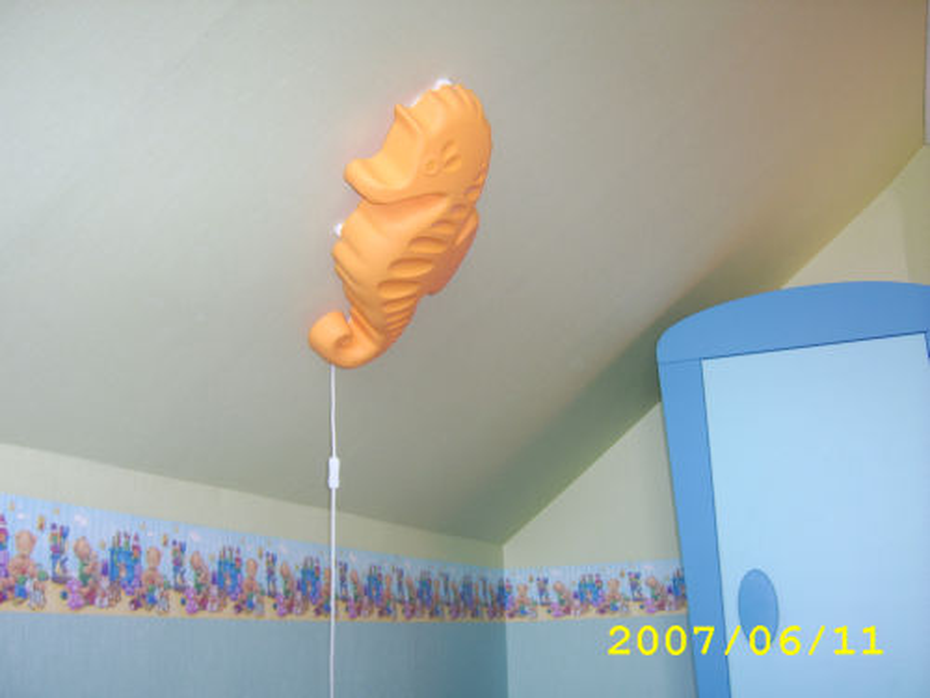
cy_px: 349
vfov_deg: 45.4
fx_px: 833
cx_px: 465
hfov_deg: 58.4
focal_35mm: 31
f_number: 2.7
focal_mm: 8.13
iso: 141
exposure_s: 1/30
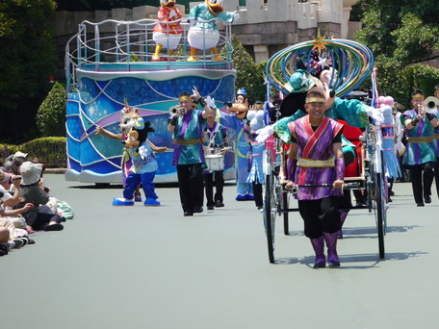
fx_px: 4312
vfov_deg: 4.4
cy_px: 99
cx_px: 305
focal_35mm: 340
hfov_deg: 5.8
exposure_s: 1/500
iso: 160
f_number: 5.6
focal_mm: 121
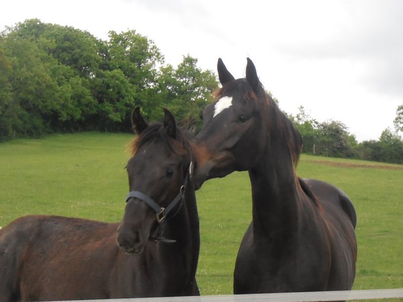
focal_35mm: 111
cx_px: 202
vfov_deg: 13.3
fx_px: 1292
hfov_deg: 17.7
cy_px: 151
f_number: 5.5
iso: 400
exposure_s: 1/200
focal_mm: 19.64
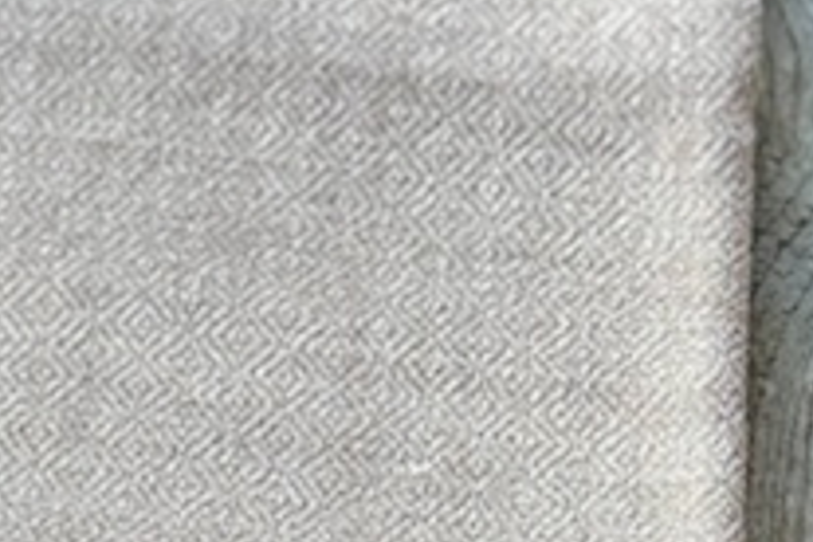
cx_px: -638
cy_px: 291
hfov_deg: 8.3
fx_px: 5420
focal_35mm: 240
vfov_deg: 5.7
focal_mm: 6.76
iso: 80
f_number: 1.78
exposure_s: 1/121
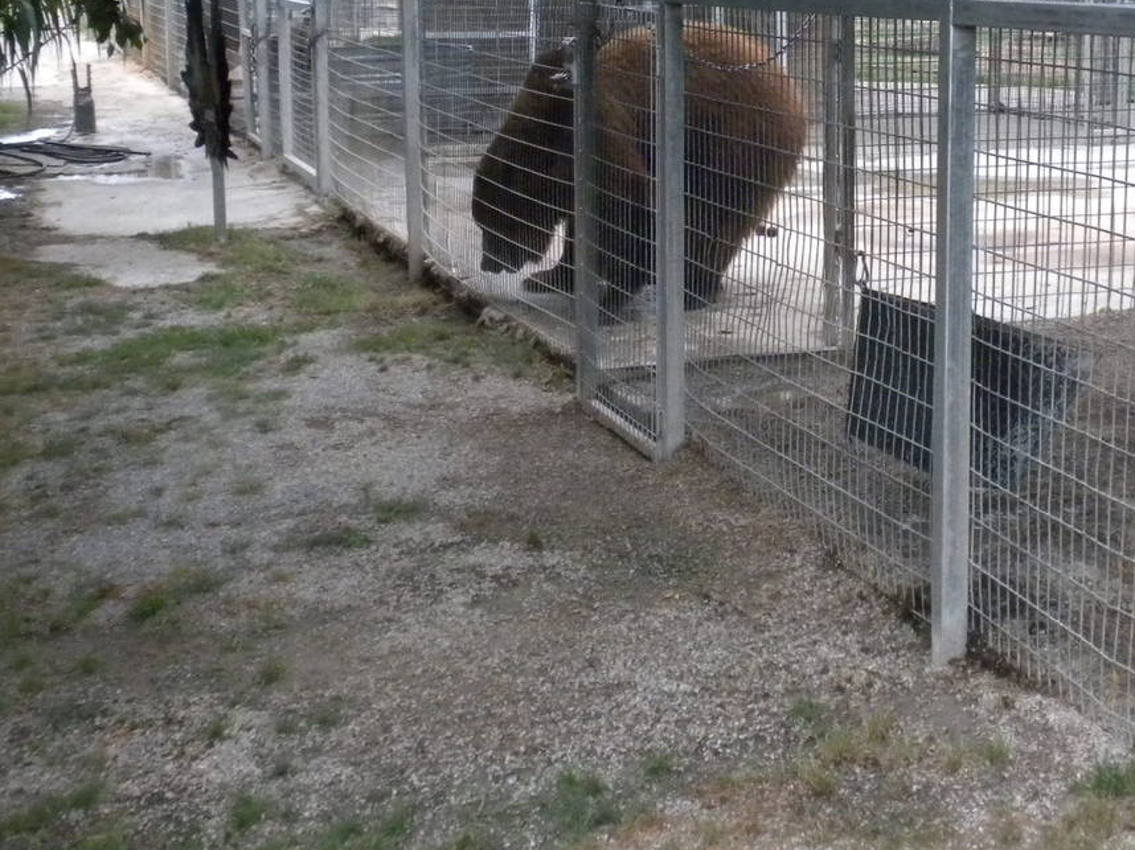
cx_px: 825
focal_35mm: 69
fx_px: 2262
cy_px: 208
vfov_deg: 21.1
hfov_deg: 27.8
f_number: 3.5
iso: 400
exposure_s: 1/346
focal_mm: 6.6
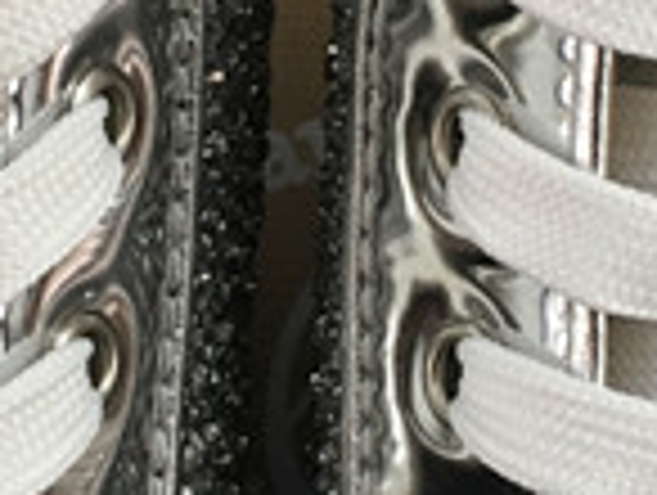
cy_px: 259
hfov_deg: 14.2
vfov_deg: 10.7
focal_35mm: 139
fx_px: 2643
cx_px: 369
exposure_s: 1/33
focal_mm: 4.15
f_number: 2.2
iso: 125
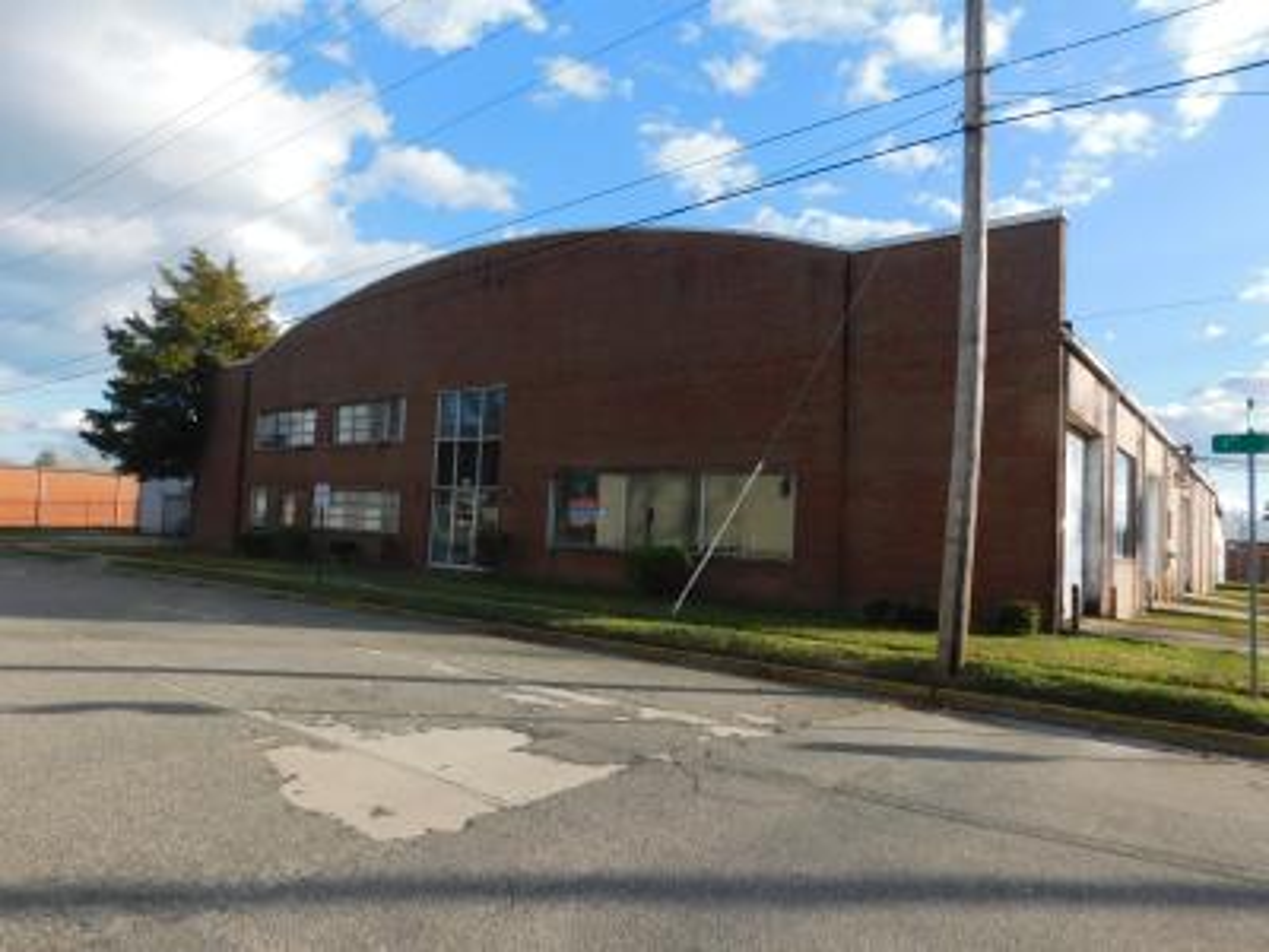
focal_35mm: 23
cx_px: 634
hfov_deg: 73.9
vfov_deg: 58.9
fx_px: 843
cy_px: 476
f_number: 3
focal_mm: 4
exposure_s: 1/1000
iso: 125
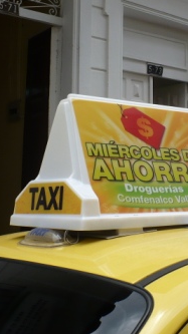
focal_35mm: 66
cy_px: 168
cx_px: 167
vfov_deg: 31.9
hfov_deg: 18.0
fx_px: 586
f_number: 2.8
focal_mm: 6.1
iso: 100
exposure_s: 1/1000
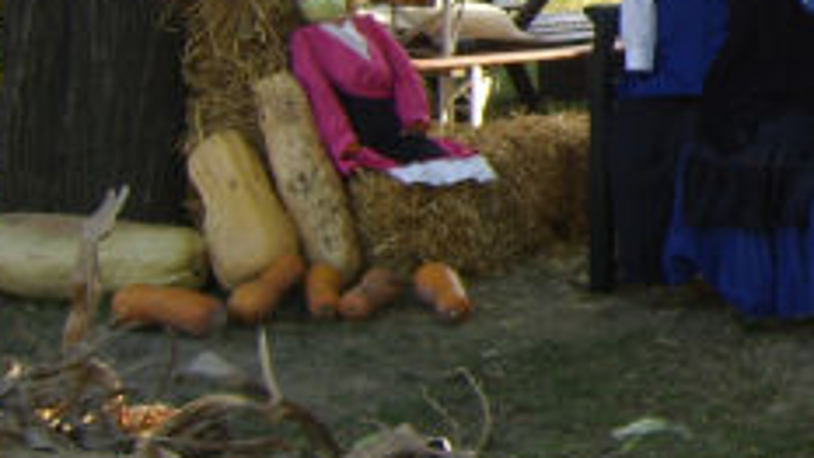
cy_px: -49
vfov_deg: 13.6
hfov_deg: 22.6
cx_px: 968
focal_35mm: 87
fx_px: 1878
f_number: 2.7
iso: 71
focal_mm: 8.13
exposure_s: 1/162
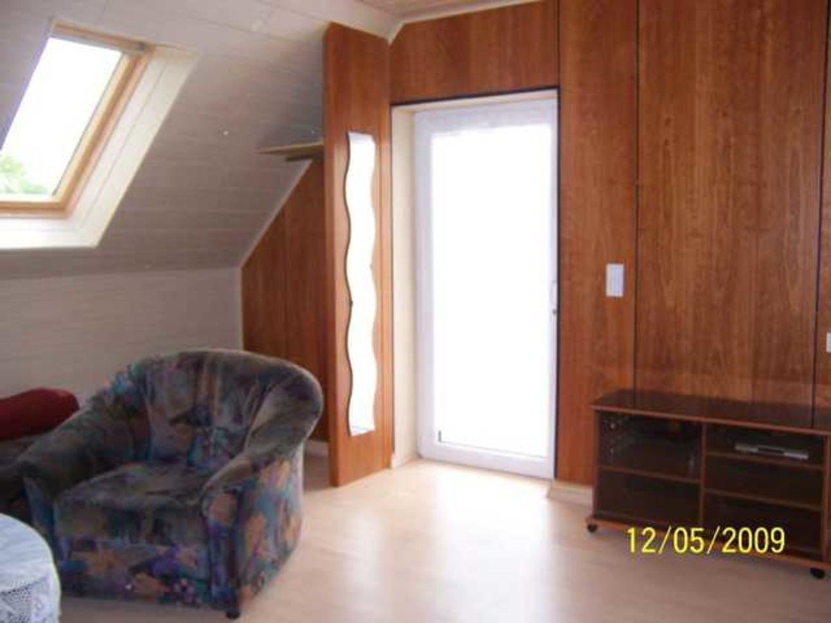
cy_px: 312
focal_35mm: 33
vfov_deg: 42.9
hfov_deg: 55.4
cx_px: 416
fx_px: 792
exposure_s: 1/30
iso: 80
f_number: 2.8
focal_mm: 5.5
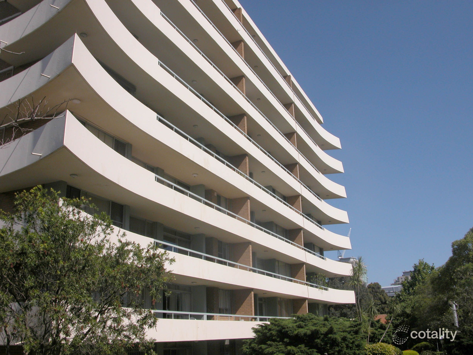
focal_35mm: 35
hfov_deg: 52.6
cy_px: 178
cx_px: 236
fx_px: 478
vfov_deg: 40.7
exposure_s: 1/590
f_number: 7.1
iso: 100
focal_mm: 8.9
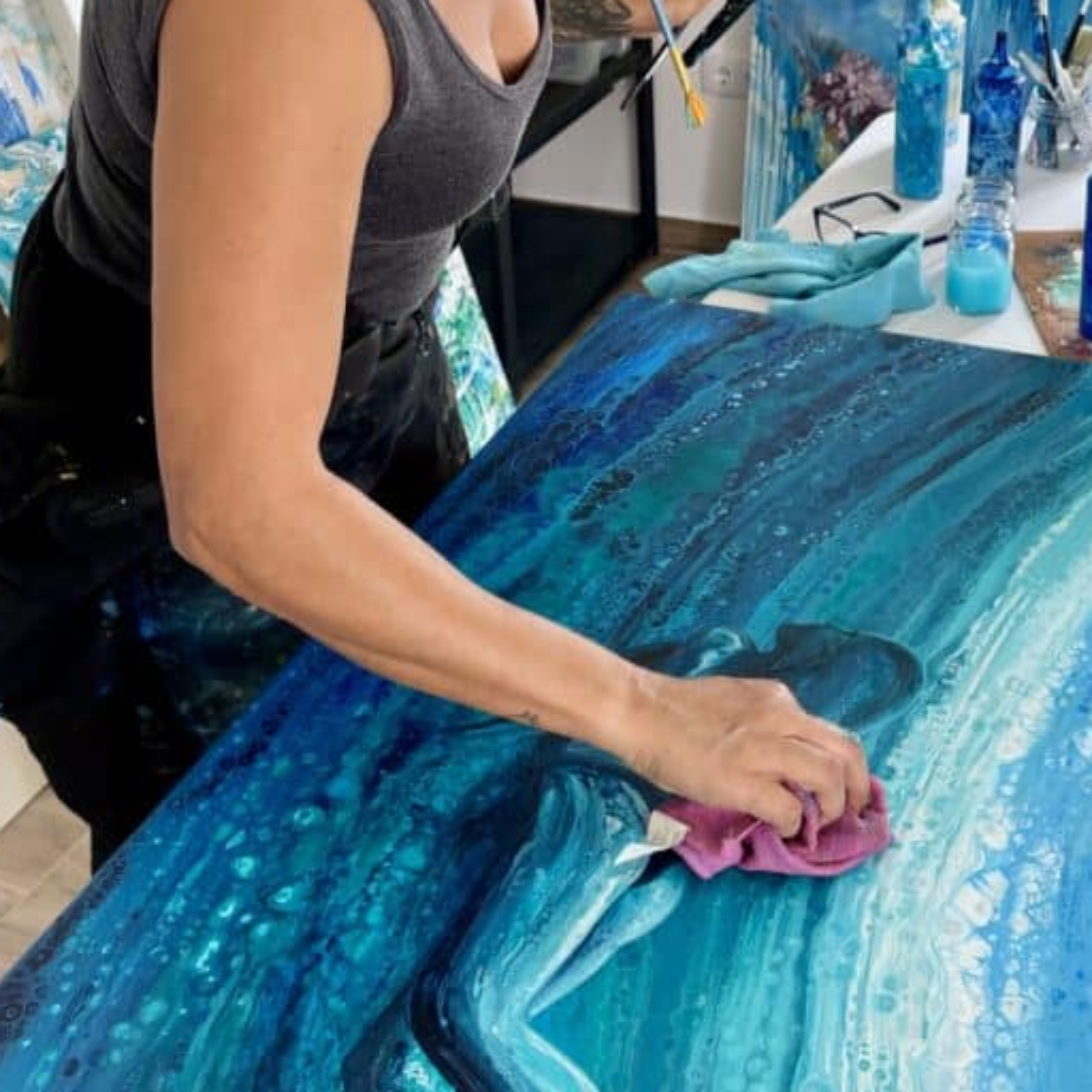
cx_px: 619
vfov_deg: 35.6
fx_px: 1642
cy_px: 220
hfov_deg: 36.7
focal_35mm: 46
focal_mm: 4.2
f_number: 1.6
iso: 50
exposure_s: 1/121
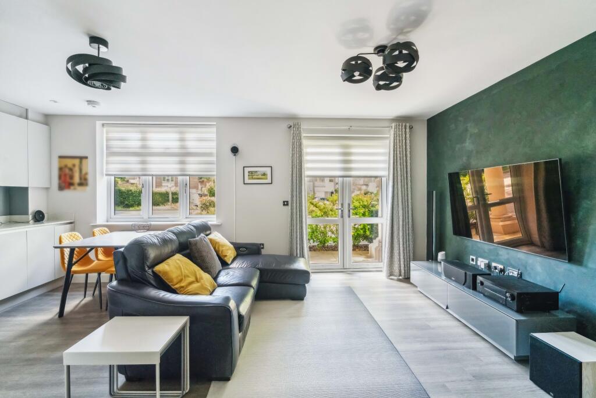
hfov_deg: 96.7
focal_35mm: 16
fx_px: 265
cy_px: 199
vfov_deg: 73.8
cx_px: 298
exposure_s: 1/40
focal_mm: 16
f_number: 10
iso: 6400
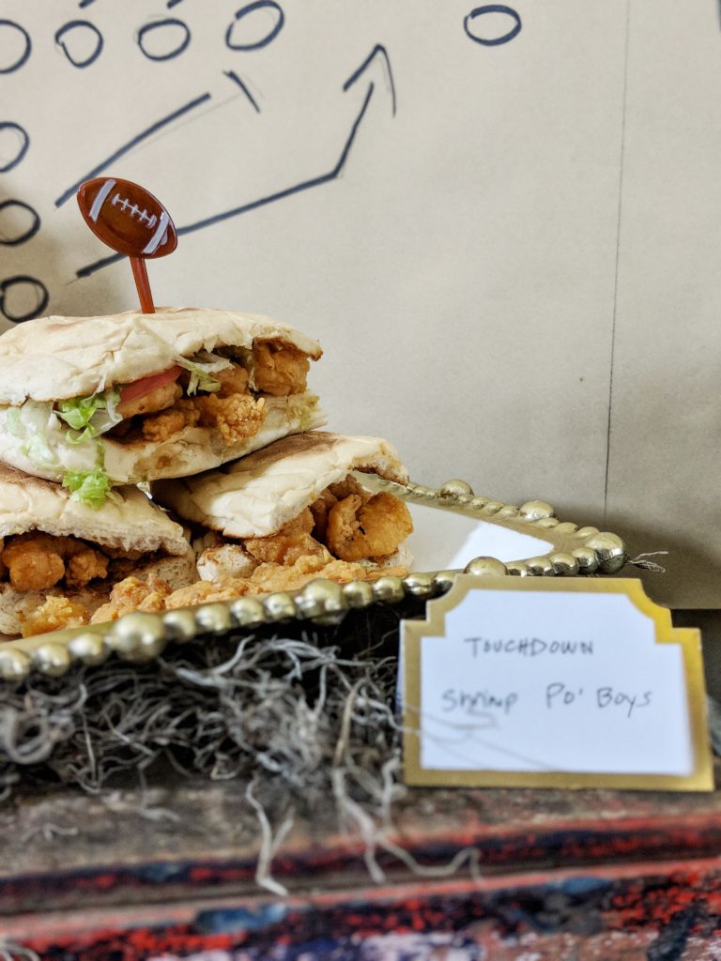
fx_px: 750
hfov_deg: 51.4
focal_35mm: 27
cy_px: 480
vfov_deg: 65.3
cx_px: 360
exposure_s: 1/60
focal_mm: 4.44
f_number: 1.8
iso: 341
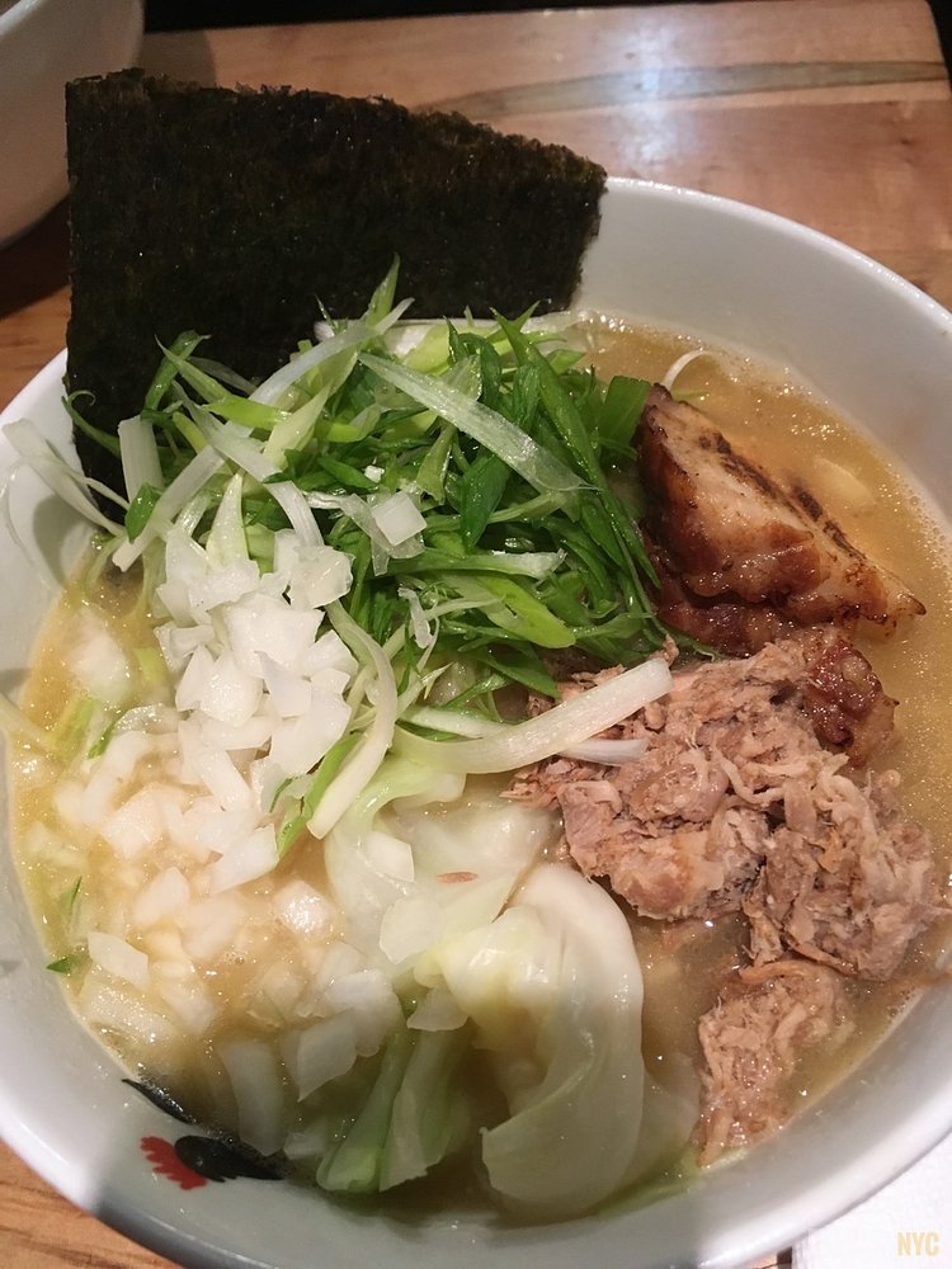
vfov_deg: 61.7
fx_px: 1063
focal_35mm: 29
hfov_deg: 48.2
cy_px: 634
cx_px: 476
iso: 125
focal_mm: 4.15
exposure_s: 1/30
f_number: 2.2
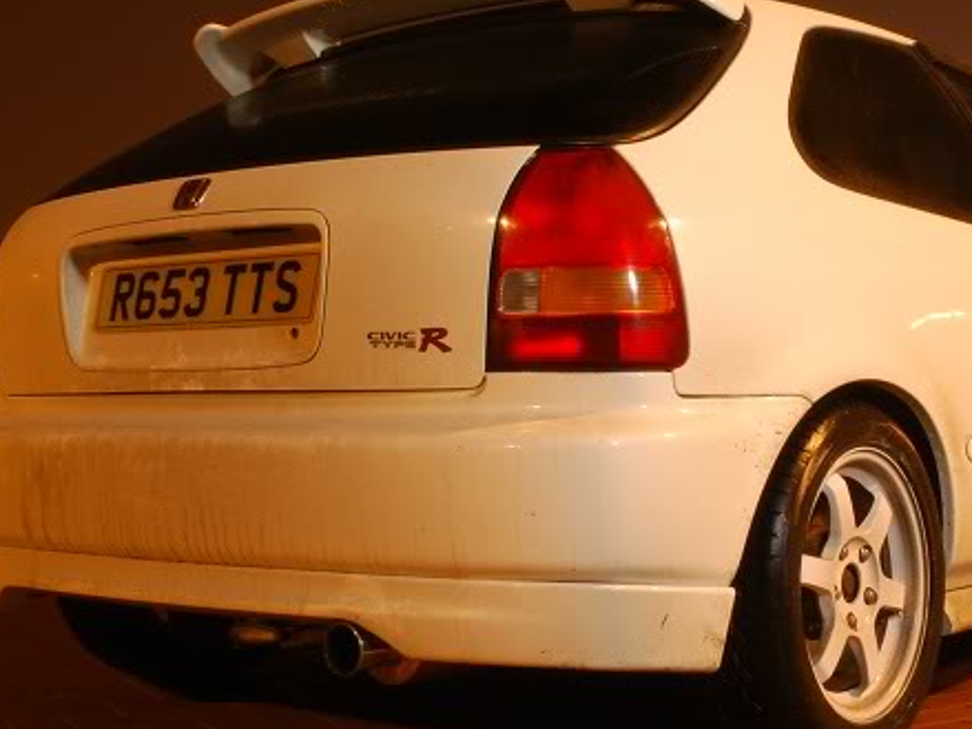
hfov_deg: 33.0
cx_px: 647
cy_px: 340
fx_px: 1628
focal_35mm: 58
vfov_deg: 25.2
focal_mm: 22
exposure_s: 30
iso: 200
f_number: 25
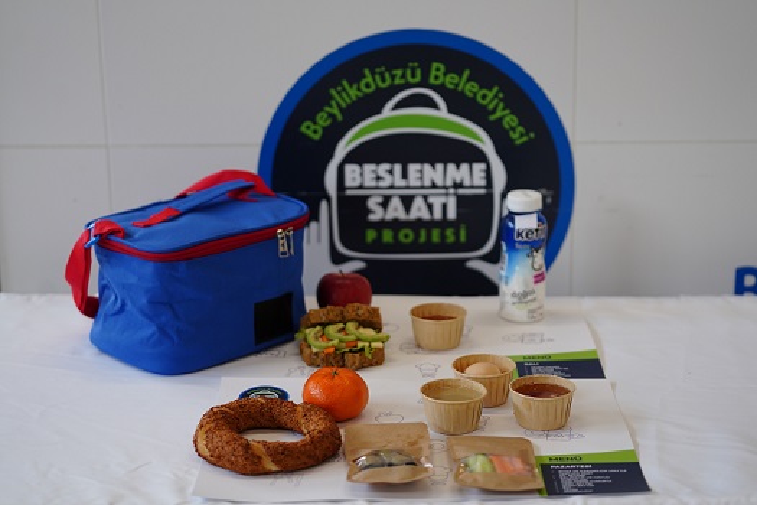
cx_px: 378
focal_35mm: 70
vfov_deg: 19.5
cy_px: 252
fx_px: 1472
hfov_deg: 28.8
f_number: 2.8
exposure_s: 1/200
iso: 640
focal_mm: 70
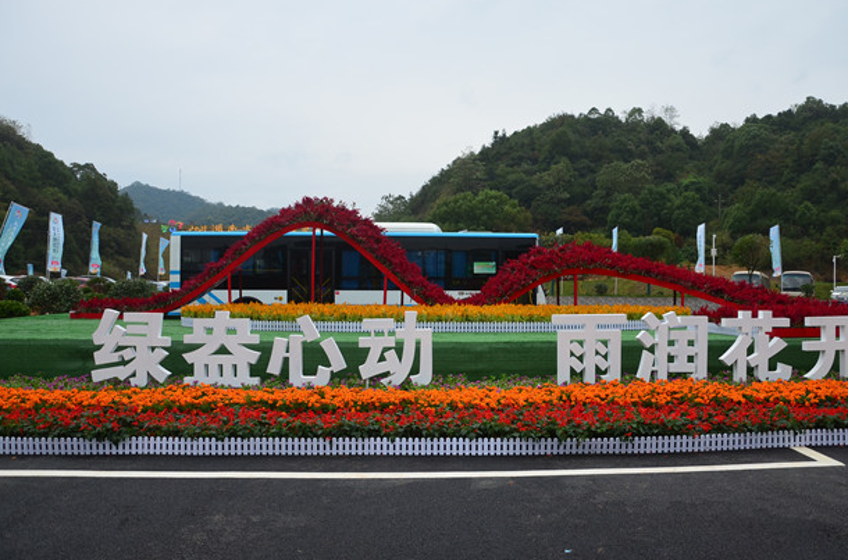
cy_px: 281
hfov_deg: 60.4
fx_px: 728
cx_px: 449
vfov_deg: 42.1
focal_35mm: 31
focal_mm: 18
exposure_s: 1/500
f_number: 3.5
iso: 100
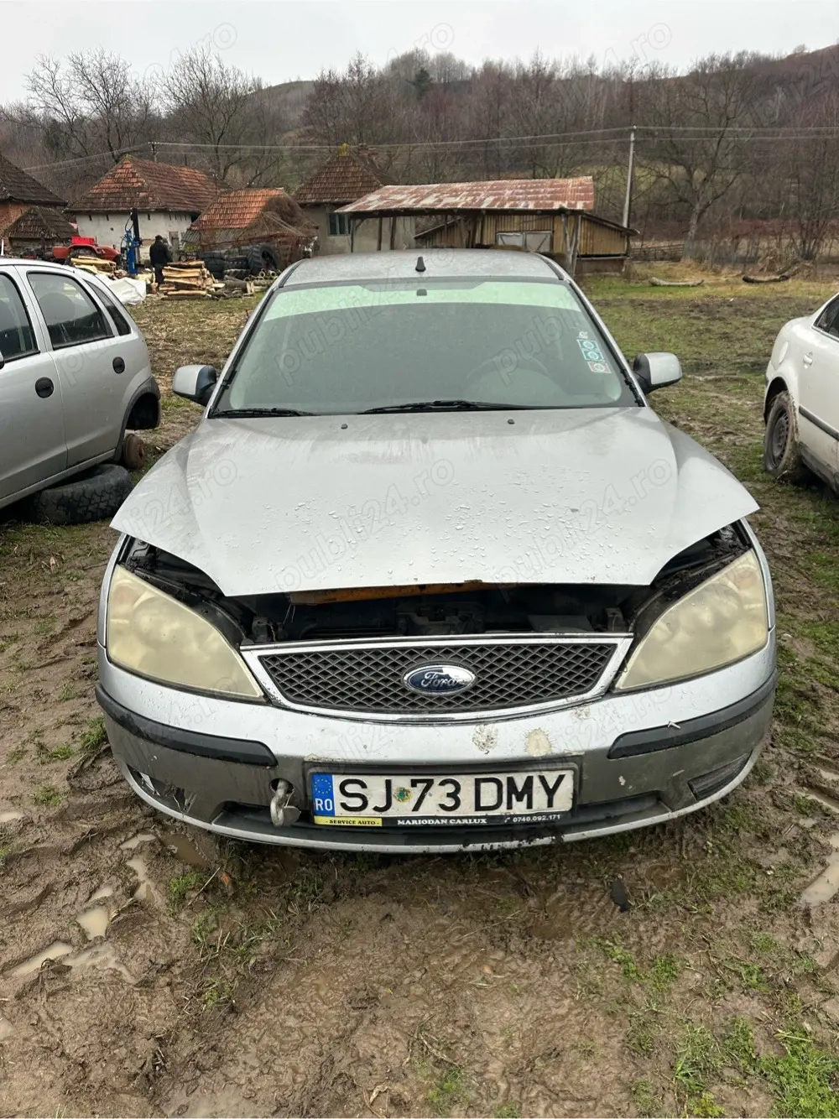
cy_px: 560
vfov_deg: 71.6
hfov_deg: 56.8
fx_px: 776
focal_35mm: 24
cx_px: 420
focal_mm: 6.86
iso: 80
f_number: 1.78
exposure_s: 1/475
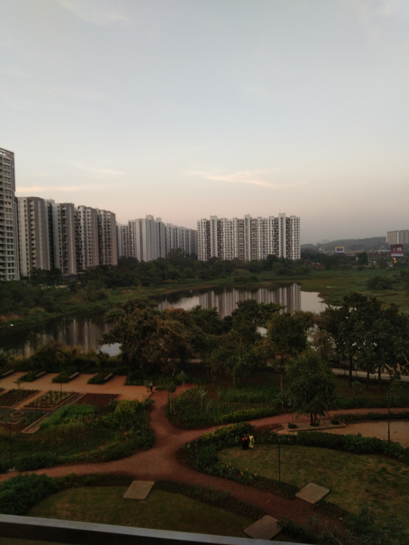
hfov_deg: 46.8
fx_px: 473
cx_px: 204
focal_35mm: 30
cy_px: 272
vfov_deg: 60.0
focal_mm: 3.65
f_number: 2.2
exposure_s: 1/50
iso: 76
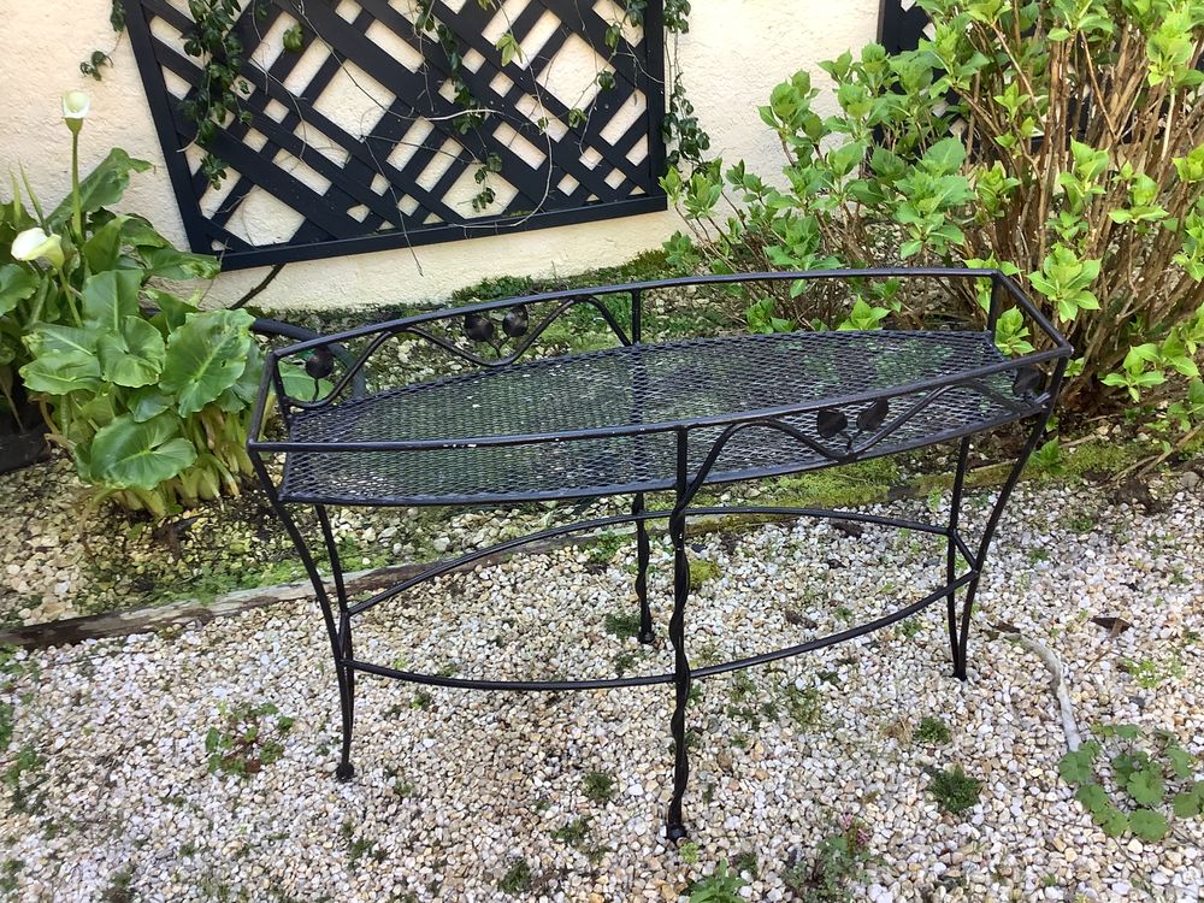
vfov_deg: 45.4
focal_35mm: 31
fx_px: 1078
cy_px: 452
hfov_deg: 58.4
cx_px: 602
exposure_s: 1/60
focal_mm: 3.3
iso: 64
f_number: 2.4
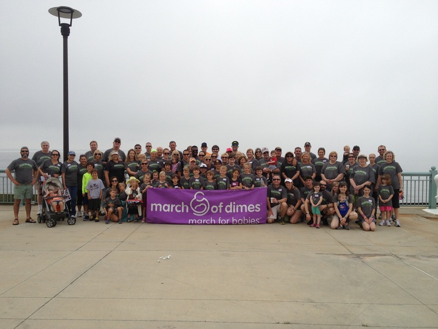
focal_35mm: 35
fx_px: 443
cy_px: 164
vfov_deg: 40.7
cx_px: 219
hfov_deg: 52.6
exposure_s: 1/1227
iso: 50
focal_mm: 4.28
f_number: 2.4
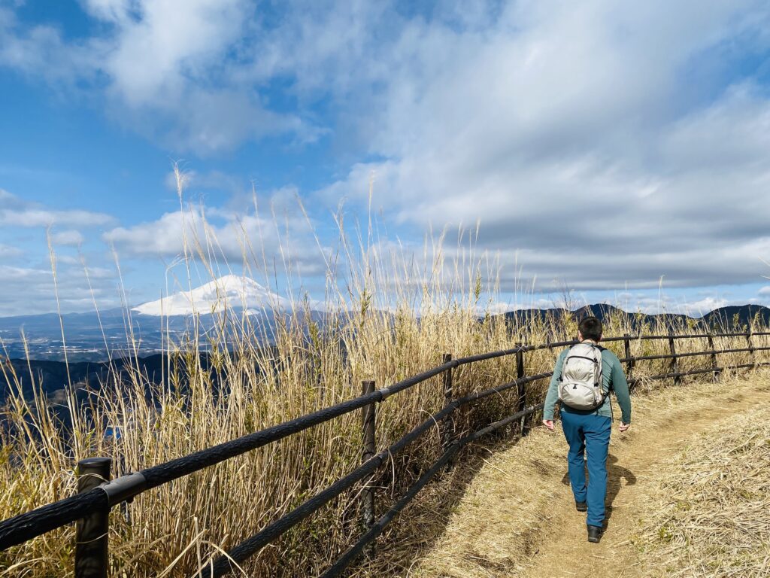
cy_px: 289
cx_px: 385
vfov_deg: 53.1
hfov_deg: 67.3
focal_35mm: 26
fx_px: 578
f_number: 1.8
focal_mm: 4.25
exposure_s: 1/3610
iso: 32
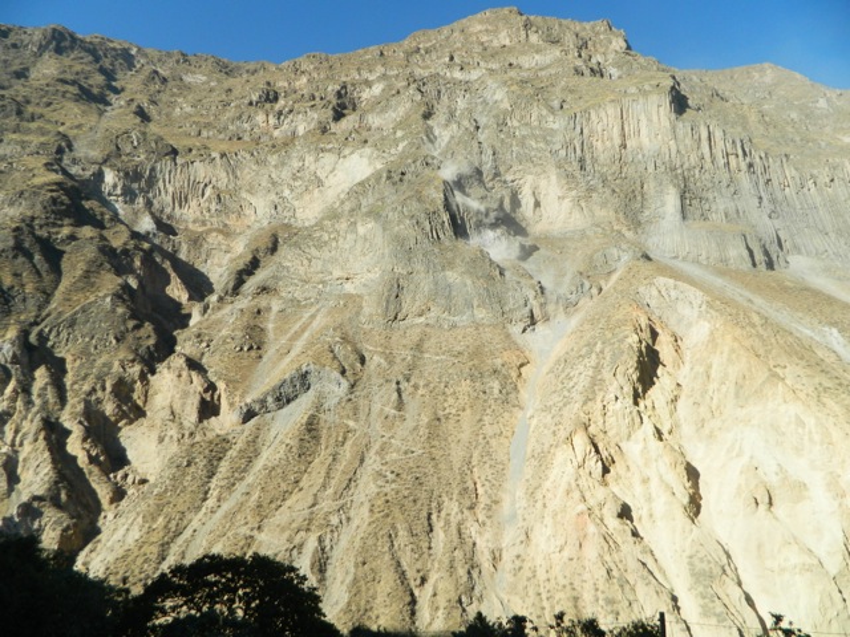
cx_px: 425
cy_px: 318
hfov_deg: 69.4
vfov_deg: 54.9
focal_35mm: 25
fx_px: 614
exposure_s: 1/160
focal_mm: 4.5
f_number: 8.7
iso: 80
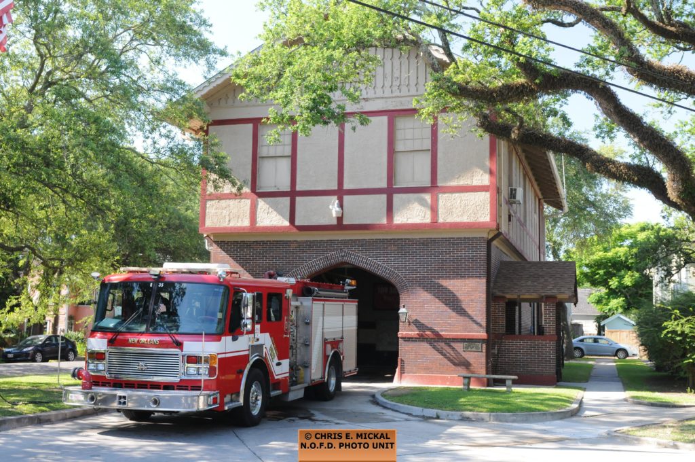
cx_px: 348
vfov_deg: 30.8
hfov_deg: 45.0
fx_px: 839
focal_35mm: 44
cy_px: 231
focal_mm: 29
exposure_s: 1/200
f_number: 5.6
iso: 1000
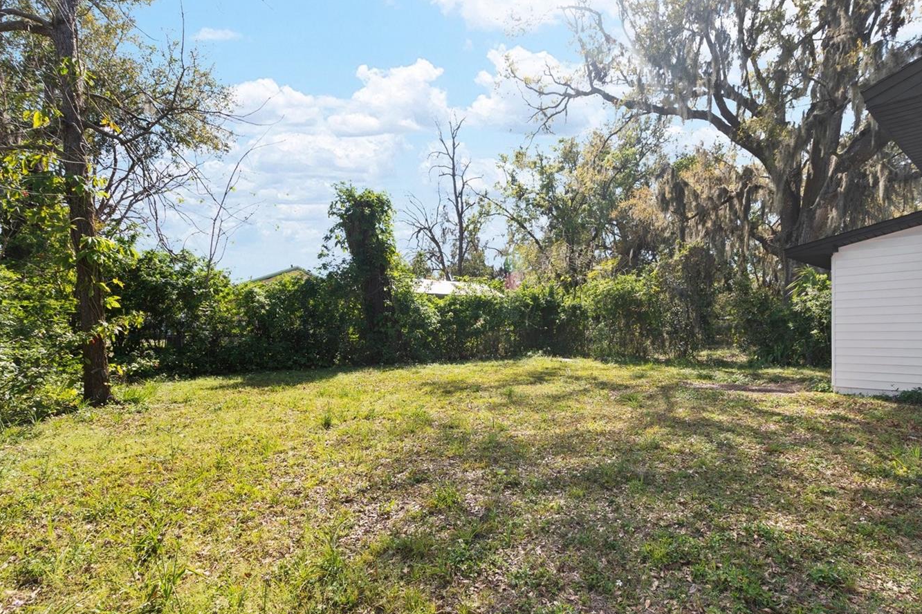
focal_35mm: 18
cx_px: 516
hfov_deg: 89.6
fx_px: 461
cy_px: 323
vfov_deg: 67.3
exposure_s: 1/50
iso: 100
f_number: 7.1
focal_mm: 10
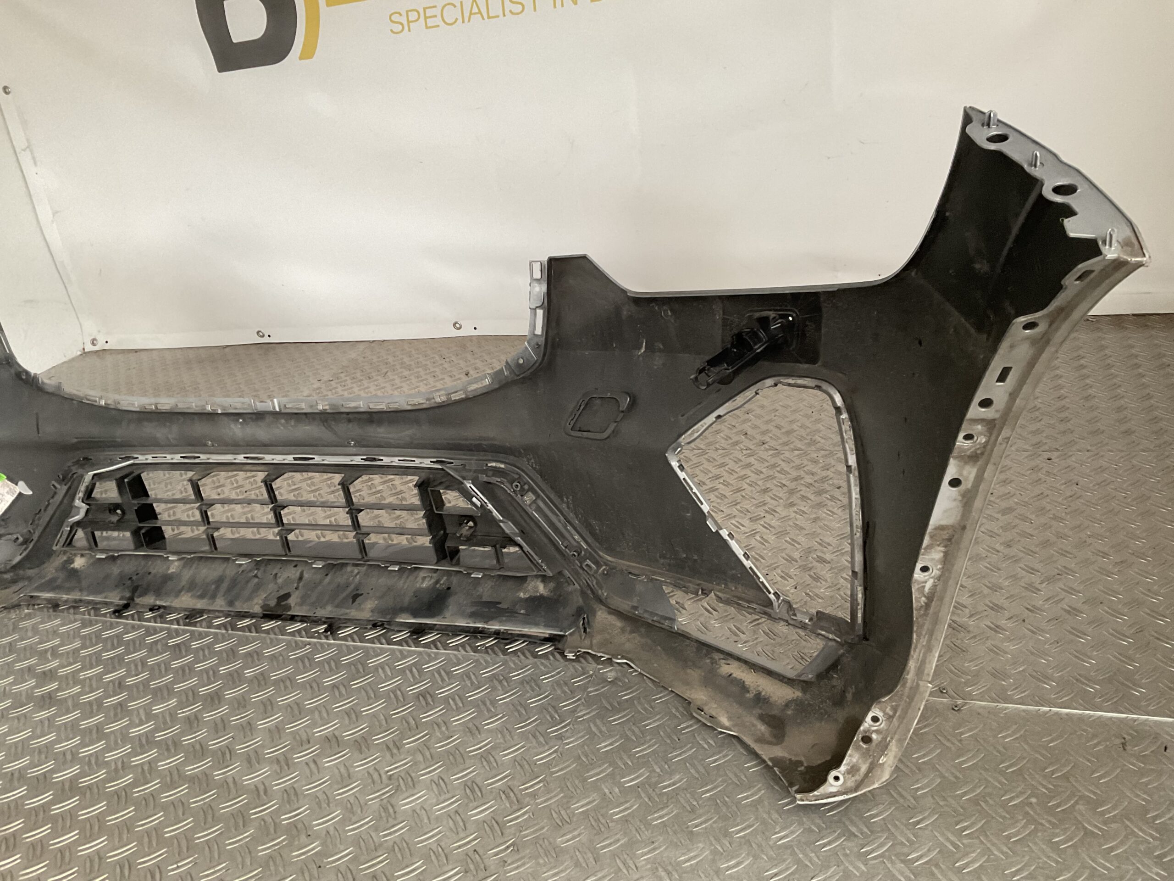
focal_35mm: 29
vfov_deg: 48.2
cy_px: 440
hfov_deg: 61.7
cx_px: 587
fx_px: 984
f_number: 1.8
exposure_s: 1/50
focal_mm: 3
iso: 100
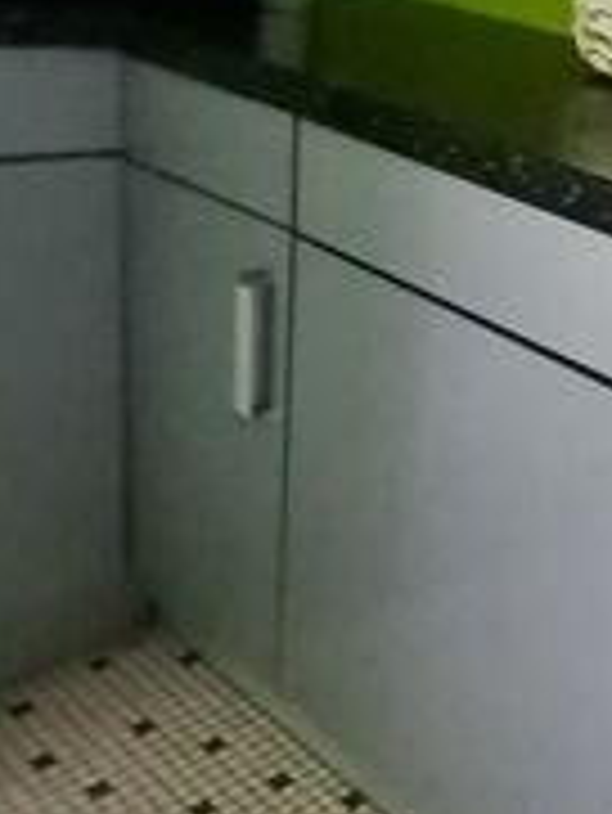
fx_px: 1083
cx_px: 774
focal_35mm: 46
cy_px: 297
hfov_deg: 27.0
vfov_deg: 40.9
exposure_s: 1/25
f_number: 2.2
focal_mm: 1.74
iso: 800
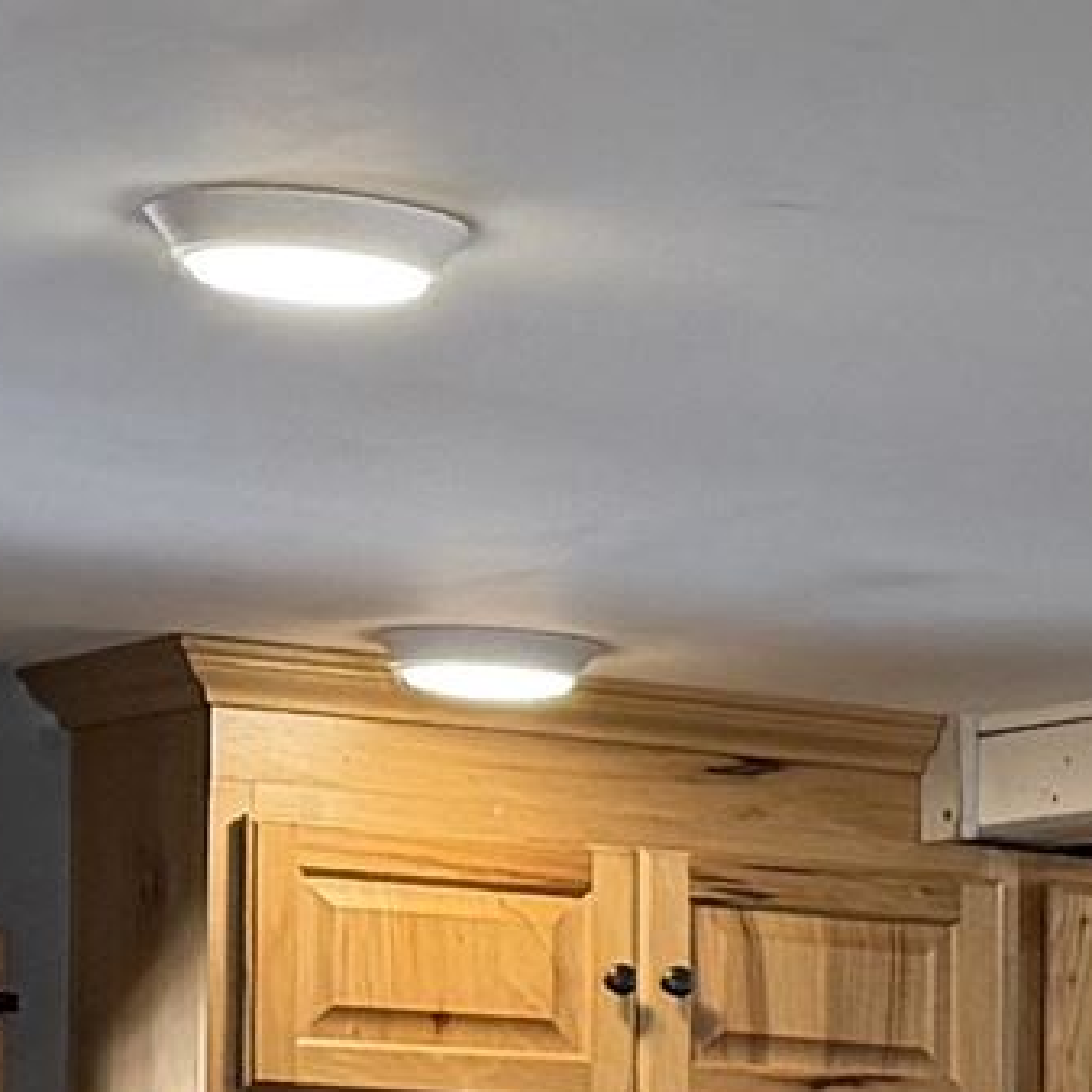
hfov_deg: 7.7
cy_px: 1551
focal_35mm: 193
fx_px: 6888
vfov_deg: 8.9
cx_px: 3415
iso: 250
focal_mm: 6.76
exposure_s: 1/120
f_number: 1.78
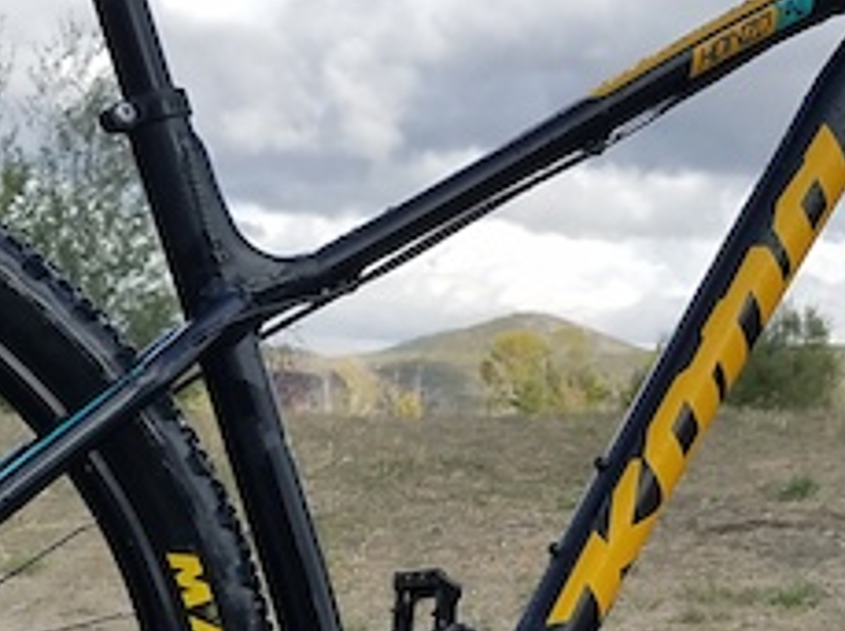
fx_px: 2218
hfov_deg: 21.5
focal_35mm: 91
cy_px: 554
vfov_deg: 16.0
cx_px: 494
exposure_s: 1/2472
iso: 50
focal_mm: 4.2
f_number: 1.7
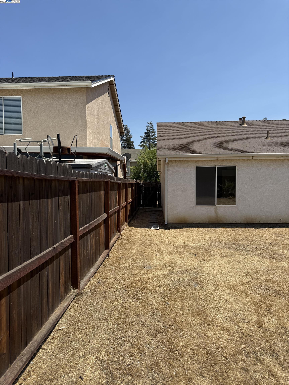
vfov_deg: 71.6
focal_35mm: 24
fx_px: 267
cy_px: 192
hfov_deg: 56.8
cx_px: 144
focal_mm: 6.76
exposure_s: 1/5319
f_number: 1.78
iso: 80
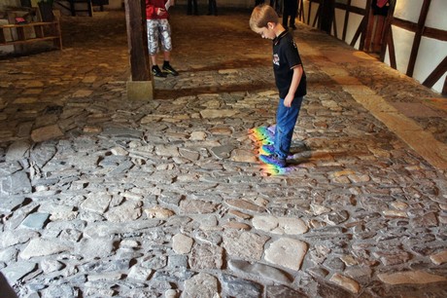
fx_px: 335
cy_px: 149
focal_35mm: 27
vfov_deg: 47.9
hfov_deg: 67.4
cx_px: 224
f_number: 3.5
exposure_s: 1/60
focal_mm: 18
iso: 1600
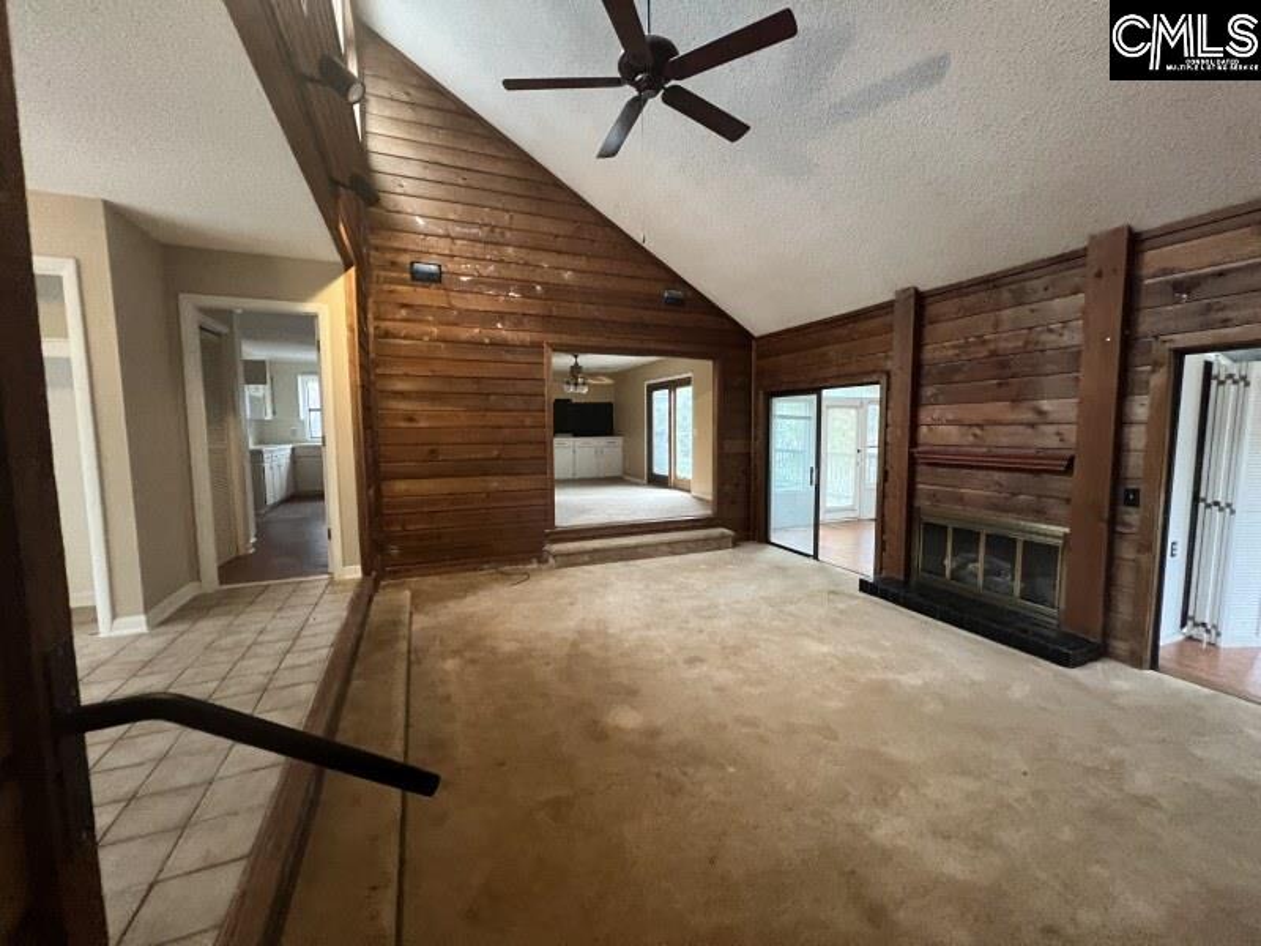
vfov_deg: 89.9
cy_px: 473
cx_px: 630
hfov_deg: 106.2
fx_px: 474
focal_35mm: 13
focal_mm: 1.57
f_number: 1.8
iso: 500
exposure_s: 1/60
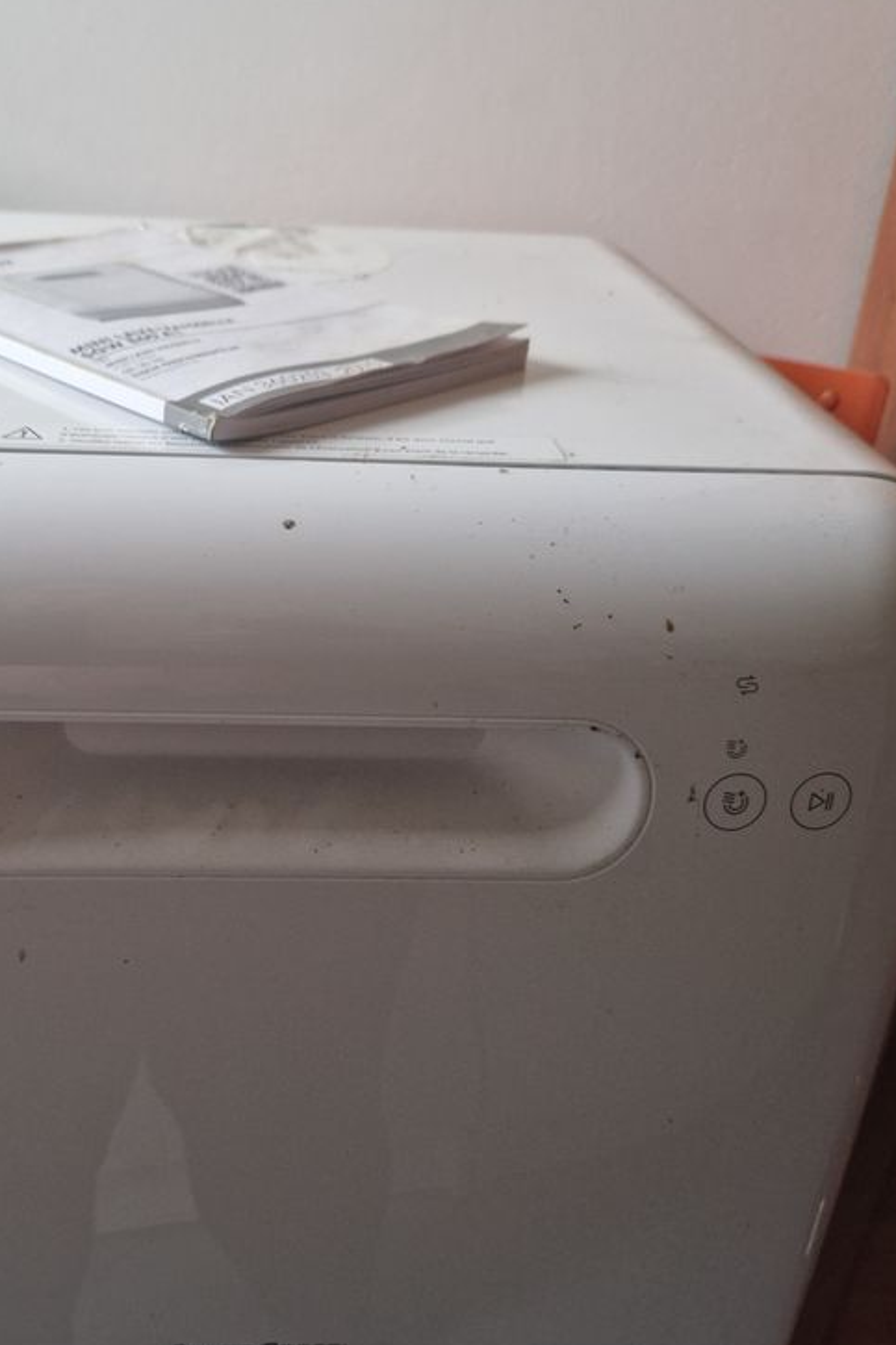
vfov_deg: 57.2
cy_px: 698
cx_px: 302
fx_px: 1232
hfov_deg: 39.5
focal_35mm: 33
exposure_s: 1/100
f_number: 1.8
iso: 50
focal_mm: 5.4
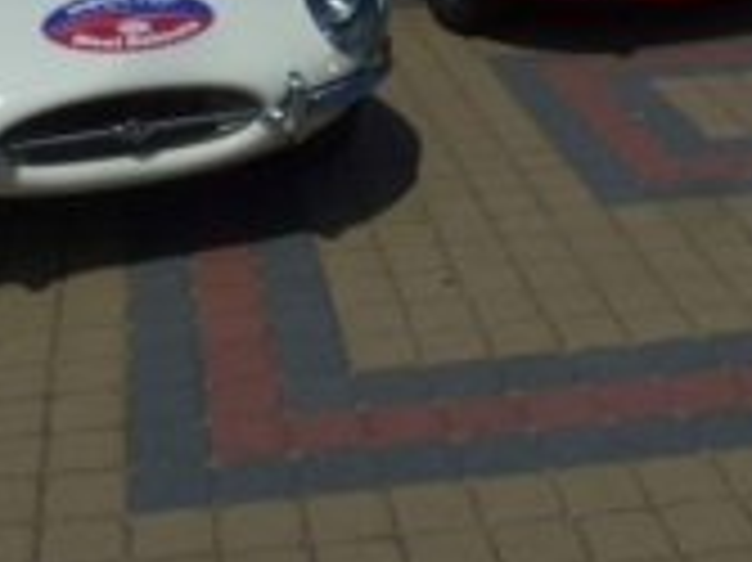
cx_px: 437
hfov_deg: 27.0
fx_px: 1563
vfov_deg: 18.7
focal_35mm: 72
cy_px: -200
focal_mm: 4.3
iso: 100
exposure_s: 1/2000
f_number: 5.6
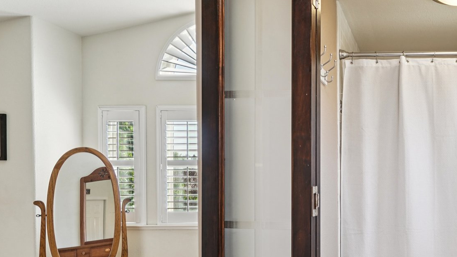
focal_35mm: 31
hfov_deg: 54.3
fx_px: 376
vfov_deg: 37.3
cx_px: 414
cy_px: 174
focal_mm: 16
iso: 250
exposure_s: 1/15
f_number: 8
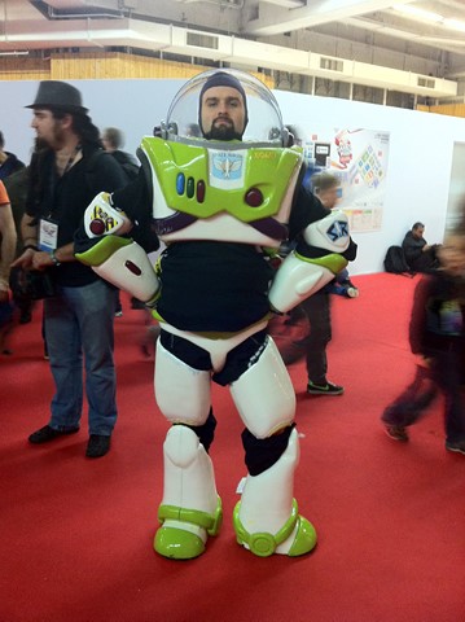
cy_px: 311
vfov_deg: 52.7
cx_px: 232
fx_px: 628
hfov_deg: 40.6
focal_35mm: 35
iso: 250
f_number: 2.8
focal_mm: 3.85
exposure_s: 1/15
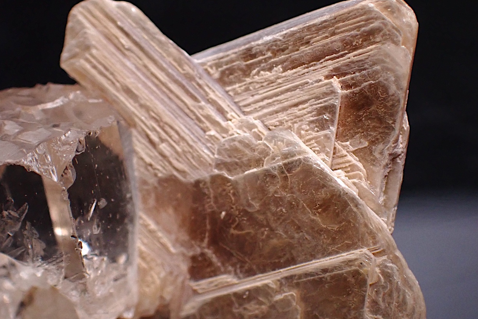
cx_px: 239
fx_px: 1394
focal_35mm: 105
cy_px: 163
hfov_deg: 19.5
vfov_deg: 13.0
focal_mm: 18
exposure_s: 1/100
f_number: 4.9
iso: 800
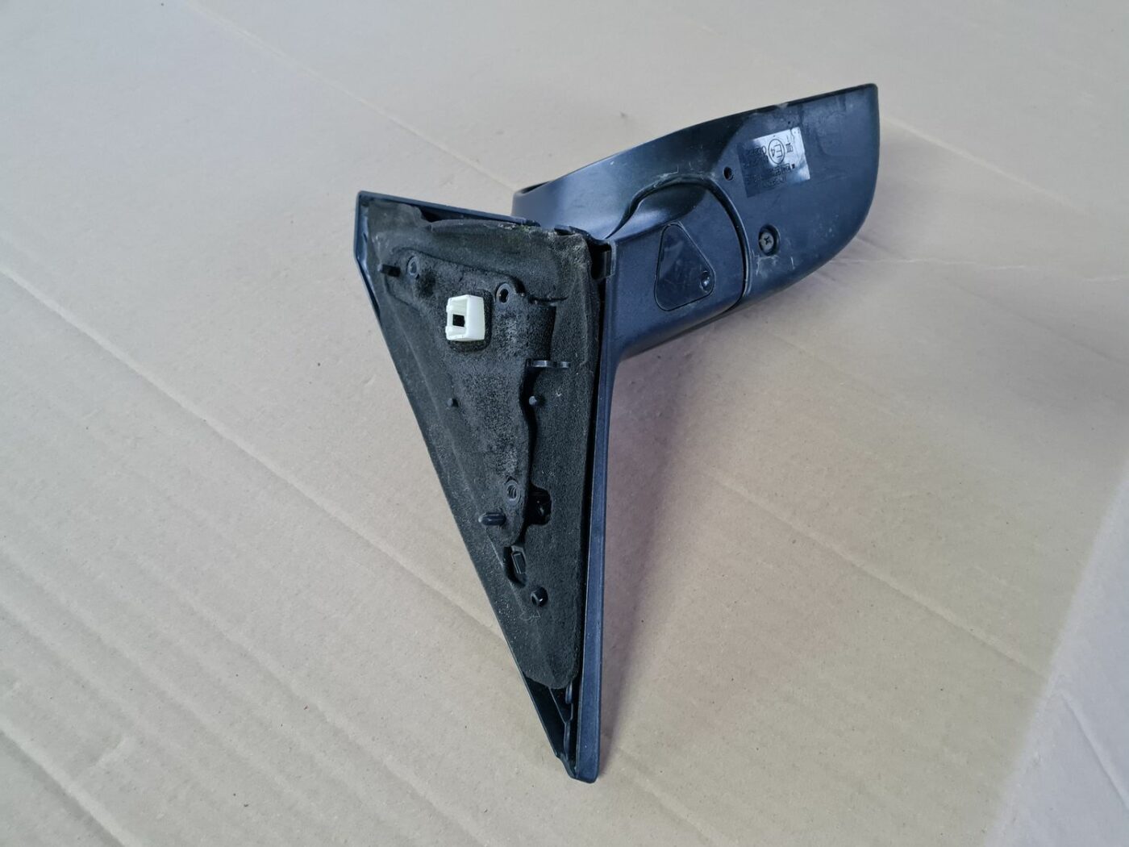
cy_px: 424
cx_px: 564
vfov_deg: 53.1
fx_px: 848
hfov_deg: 67.3
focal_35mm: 26
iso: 640
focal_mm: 5.4
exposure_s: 1/33
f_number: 1.8
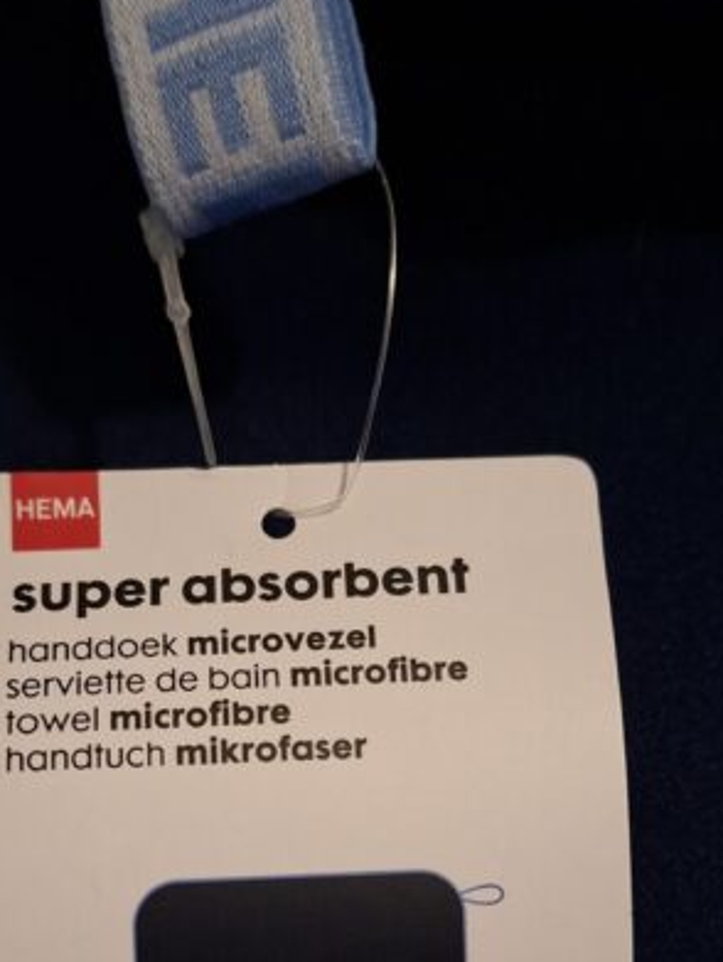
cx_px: 337
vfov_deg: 38.9
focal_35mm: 47
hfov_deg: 30.9
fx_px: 1307
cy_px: 770
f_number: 1.8
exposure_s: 1/25
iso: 500
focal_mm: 5.54
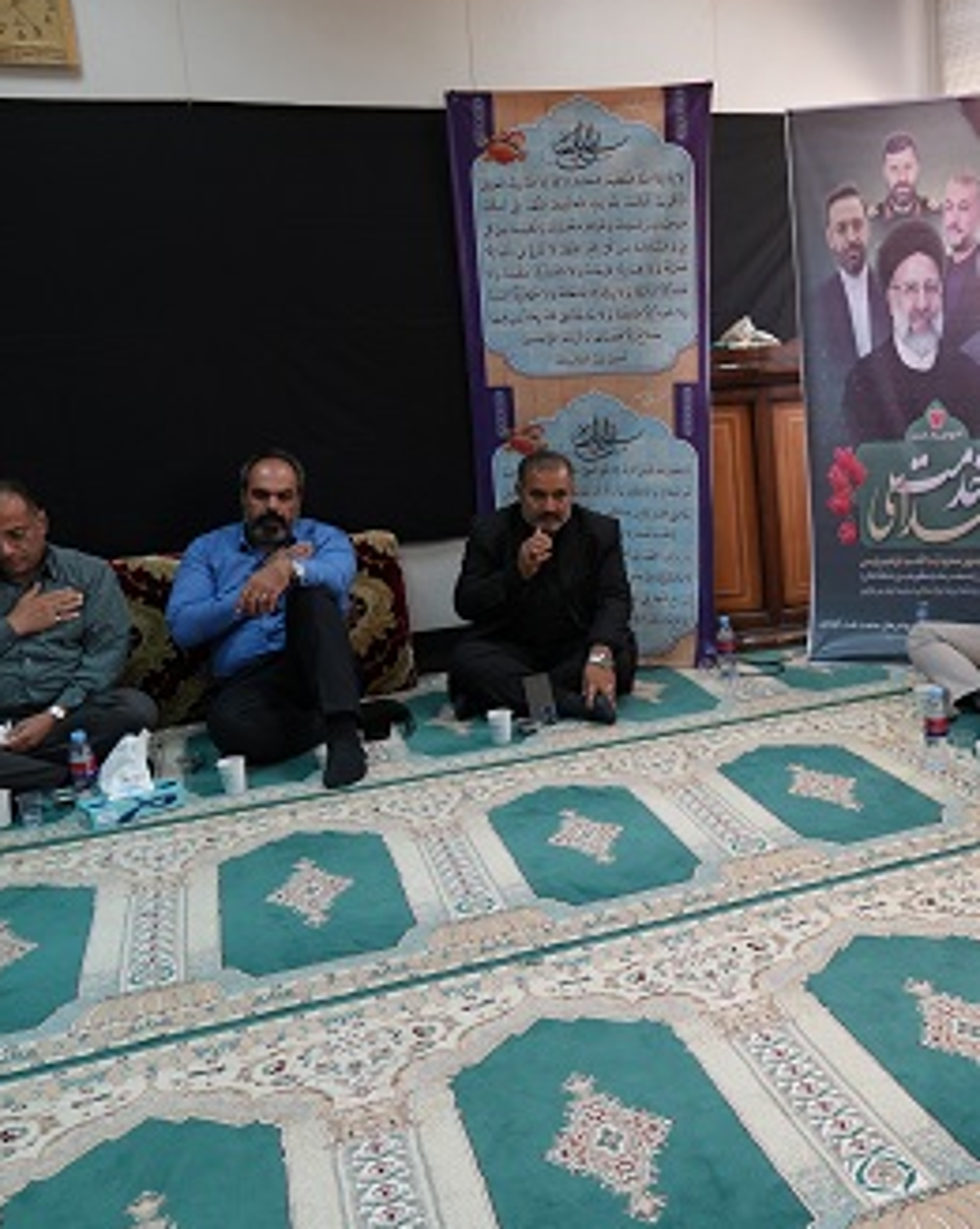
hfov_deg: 39.2
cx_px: 879
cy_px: 609
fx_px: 1271
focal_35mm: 35
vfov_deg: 51.6
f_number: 4
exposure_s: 1/160
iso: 1250
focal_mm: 24
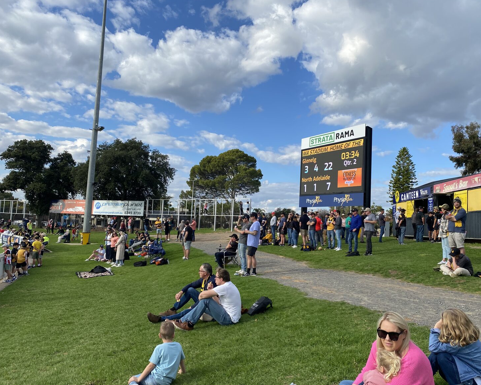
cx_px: 259
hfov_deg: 62.1
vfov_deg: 51.5
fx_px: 399
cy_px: 195
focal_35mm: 28
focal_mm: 4.25
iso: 32
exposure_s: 1/2222
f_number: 1.8
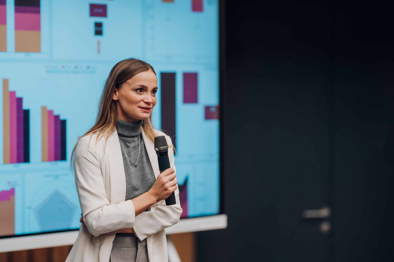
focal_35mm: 135
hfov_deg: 15.2
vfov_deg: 10.1
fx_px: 1476
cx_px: 197
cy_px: 131
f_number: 1.8
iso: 320
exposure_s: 1/250
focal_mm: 135
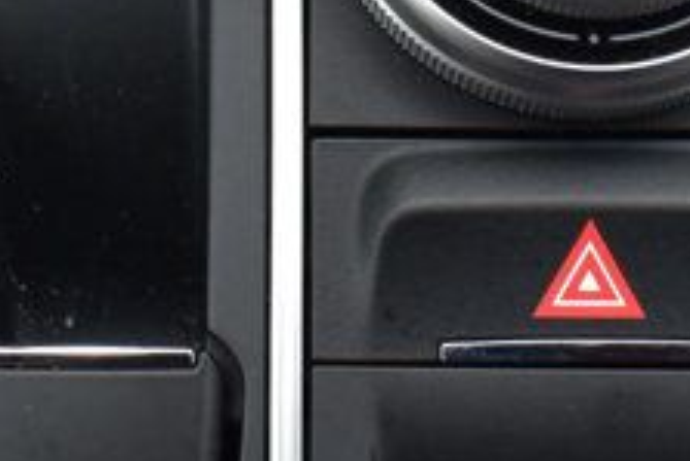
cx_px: 415
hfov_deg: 16.5
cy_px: -99
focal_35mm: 124
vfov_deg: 10.9
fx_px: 2378
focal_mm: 18
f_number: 7.1
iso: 400
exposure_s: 1/40
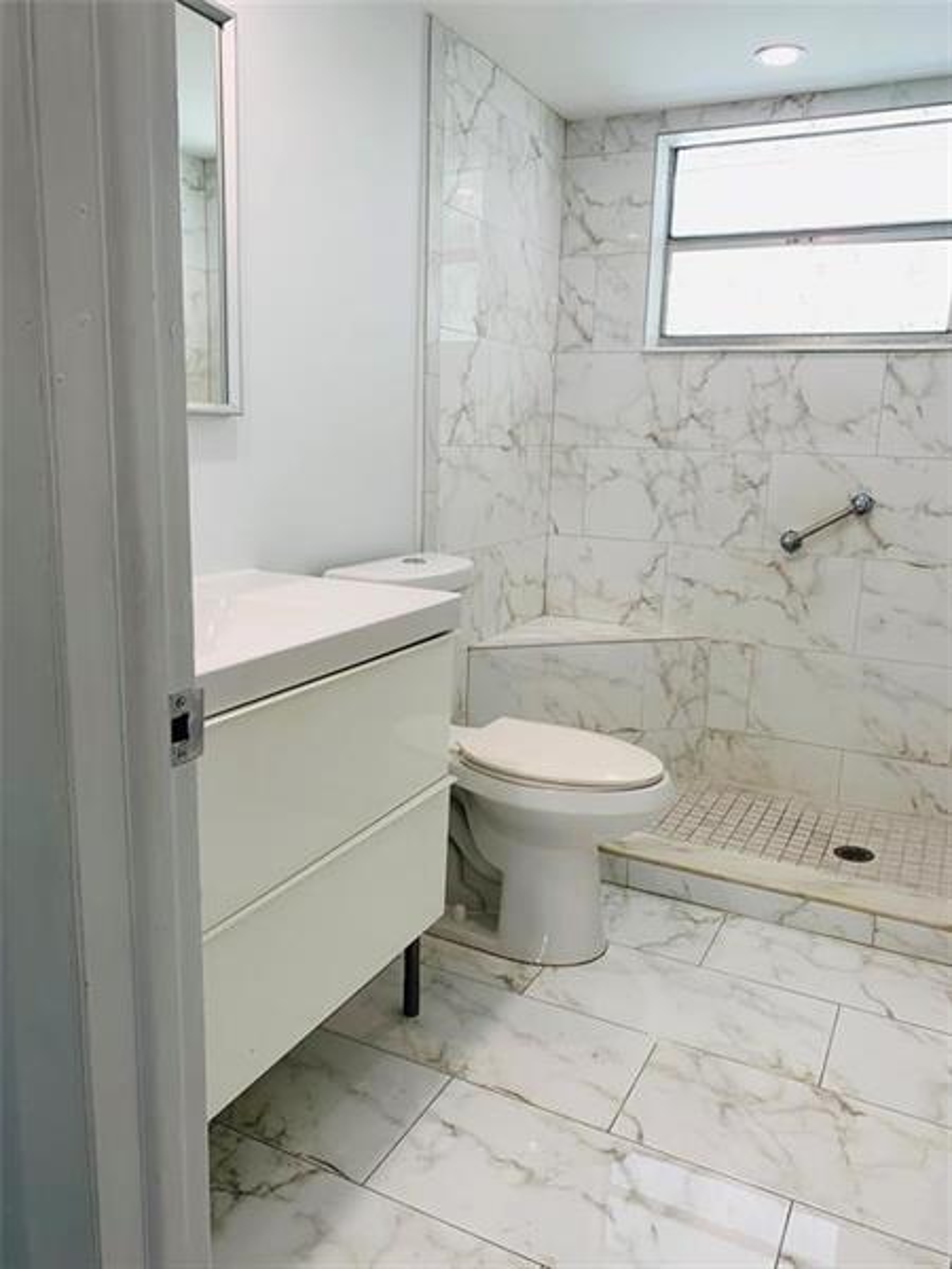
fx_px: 953
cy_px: 634
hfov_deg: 53.1
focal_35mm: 26
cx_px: 476
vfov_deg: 67.3
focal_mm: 4.25
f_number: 1.8
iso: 32
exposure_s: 1/120
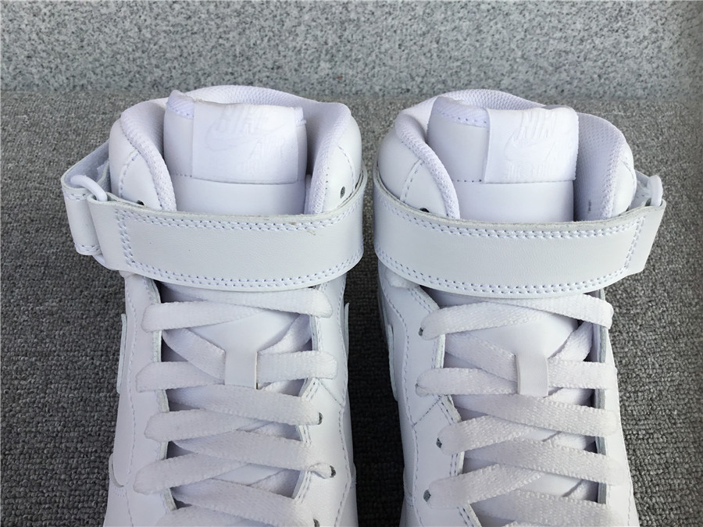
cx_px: 352
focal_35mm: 31
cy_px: 264
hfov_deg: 58.4
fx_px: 630
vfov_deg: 45.4
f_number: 2.4
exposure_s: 1/679
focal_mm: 3.3
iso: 25
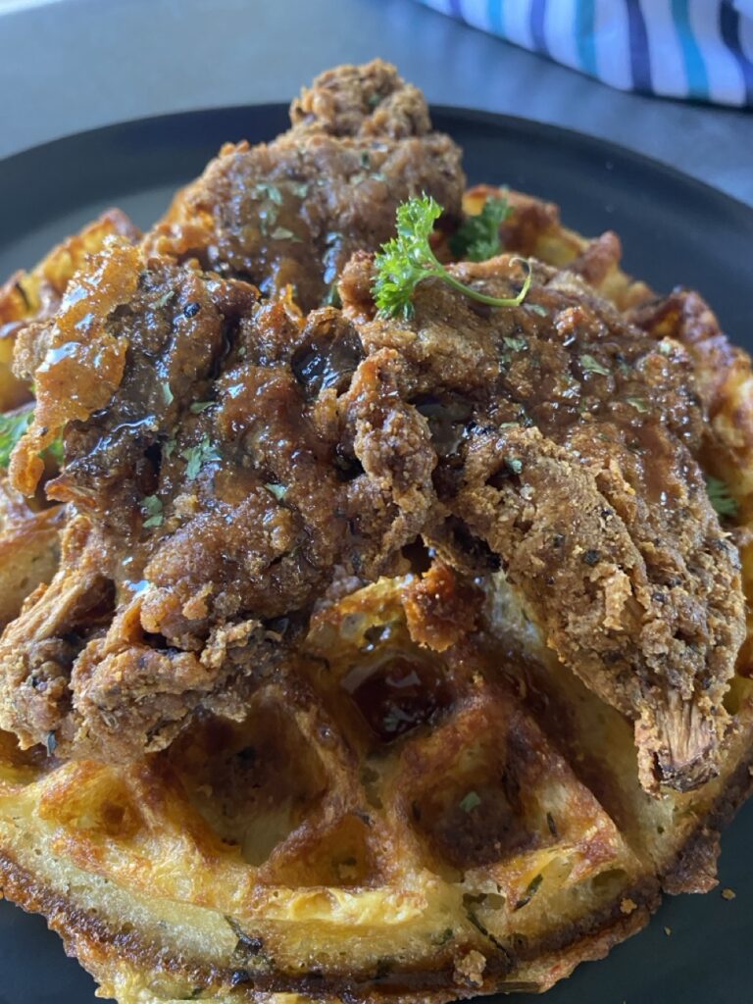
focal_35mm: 26
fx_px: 754
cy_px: 502
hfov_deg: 53.1
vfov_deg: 67.3
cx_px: 376
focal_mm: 4.25
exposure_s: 1/54
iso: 500
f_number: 1.8
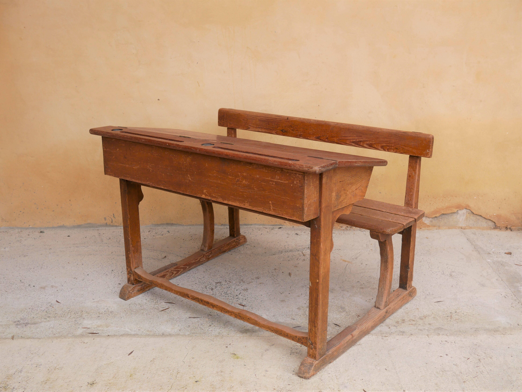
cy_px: 196
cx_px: 261
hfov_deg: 46.8
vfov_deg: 36.0
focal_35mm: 40
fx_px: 603
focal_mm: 20
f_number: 3.5
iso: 200
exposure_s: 1/400
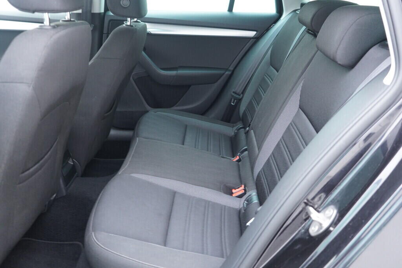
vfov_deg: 36.9
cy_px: 134
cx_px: 201
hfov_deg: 53.1
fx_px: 402
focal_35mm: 36
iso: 800
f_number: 2.8
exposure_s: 1/40
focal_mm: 24
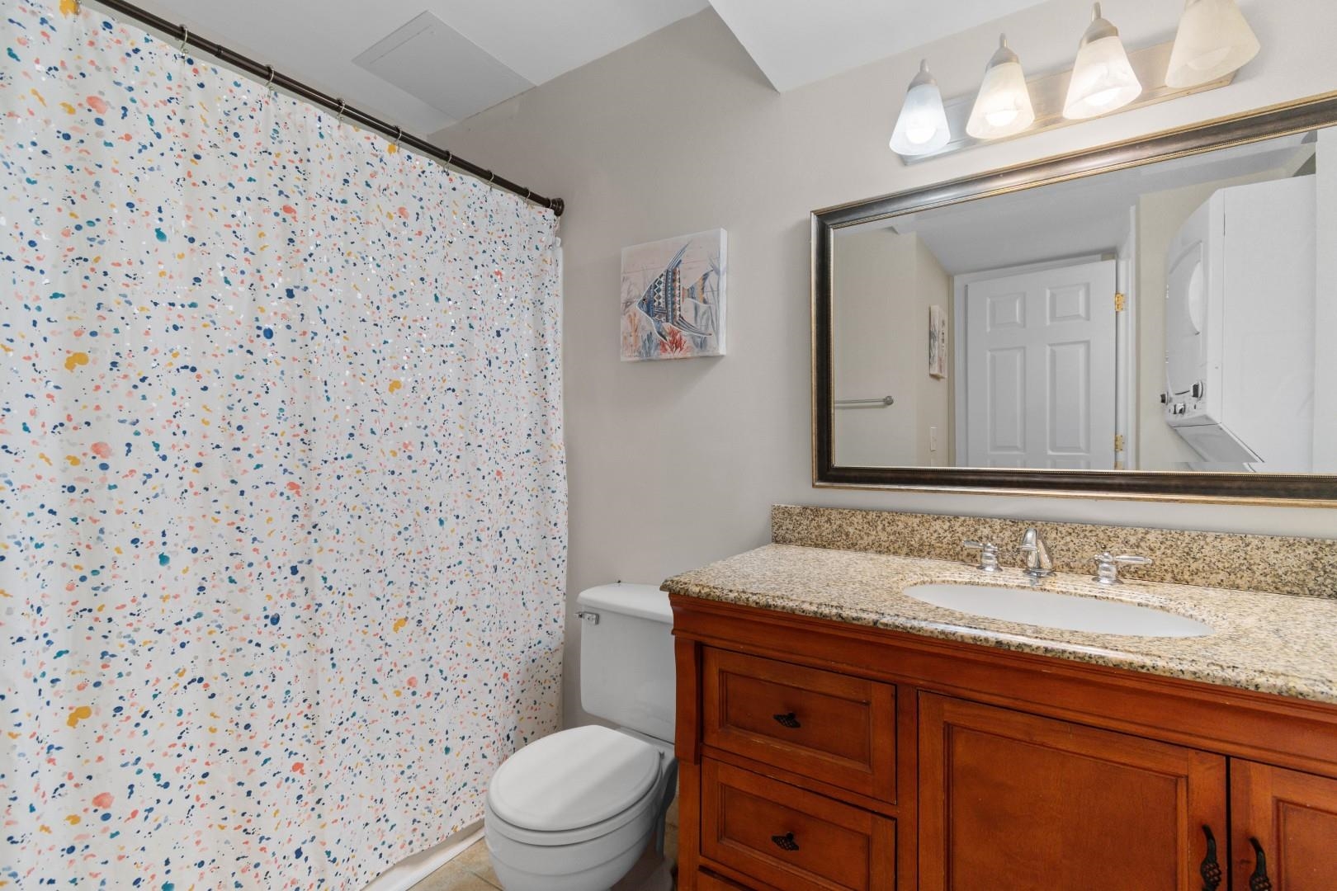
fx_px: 557
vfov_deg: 77.3
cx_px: 668
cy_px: 446
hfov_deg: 100.4
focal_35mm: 15
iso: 100
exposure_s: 1/15
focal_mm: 10
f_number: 4.5
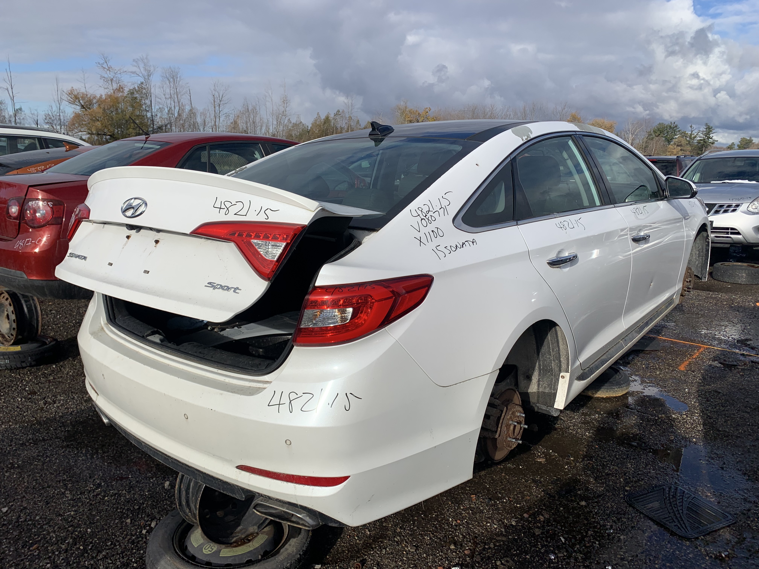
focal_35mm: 26
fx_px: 570
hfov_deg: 67.3
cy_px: 284
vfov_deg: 53.1
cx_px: 380
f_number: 1.8
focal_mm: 4.25
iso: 25
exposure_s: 1/3788
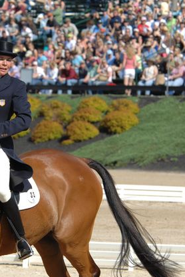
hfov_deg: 4.4
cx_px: 21
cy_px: 140
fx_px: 2395
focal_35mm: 311
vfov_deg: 6.6
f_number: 7.1
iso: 200
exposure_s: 1/800
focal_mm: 135
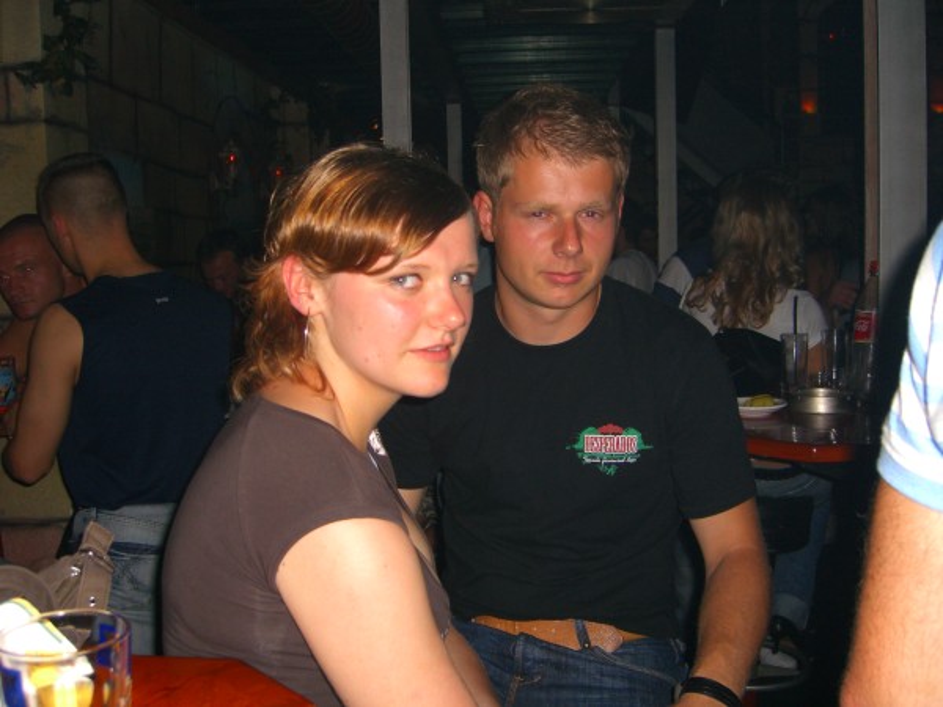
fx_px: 1035
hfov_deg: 49.0
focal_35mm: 38
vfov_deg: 37.7
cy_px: 354
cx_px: 472
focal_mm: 7.9
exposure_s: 1/60
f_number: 2.8
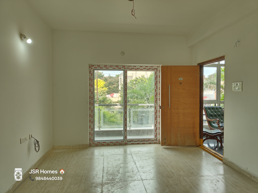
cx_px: 129
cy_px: 96
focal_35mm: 24
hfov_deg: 71.6
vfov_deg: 56.8
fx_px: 179
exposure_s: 1/100
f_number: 1.8
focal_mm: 5.59
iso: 100
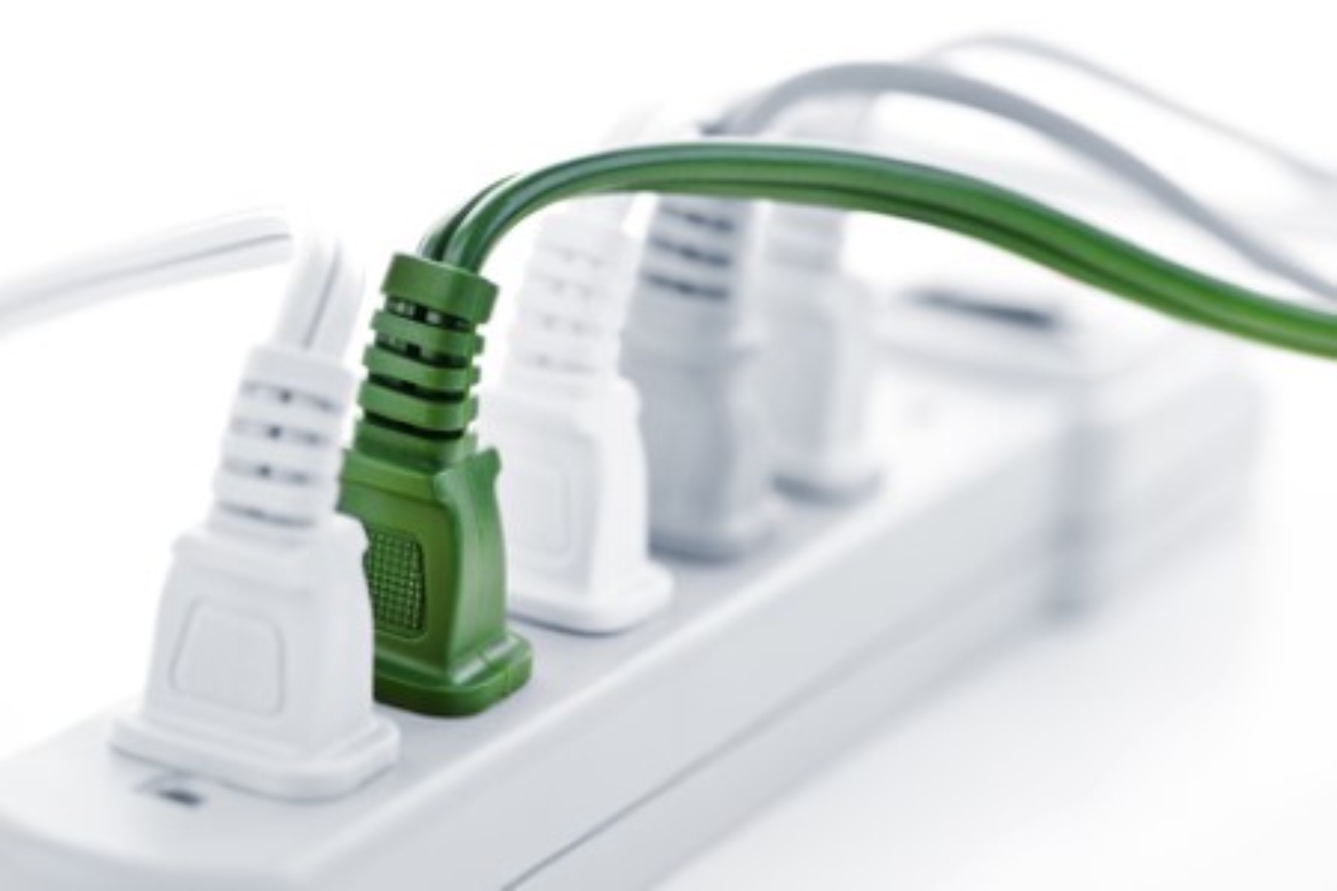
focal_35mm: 105
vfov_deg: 13.0
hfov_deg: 19.5
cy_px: 446
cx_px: 668
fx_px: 3899
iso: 200
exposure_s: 1/60
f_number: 6.3
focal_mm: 105
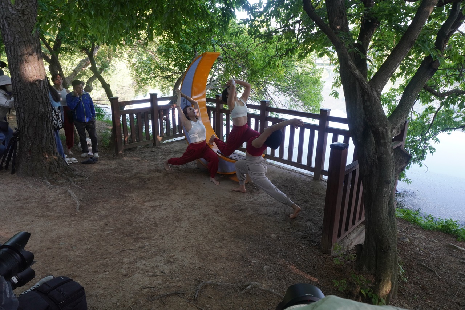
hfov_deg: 73.8
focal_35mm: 24
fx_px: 310
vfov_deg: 53.1
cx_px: 232
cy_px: 155
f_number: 11
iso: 500
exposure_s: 1/20
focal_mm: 16
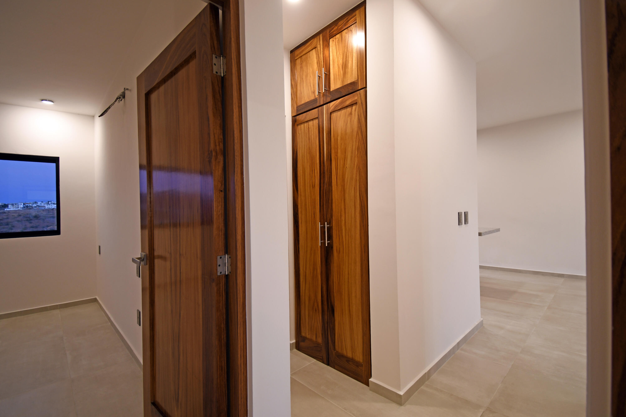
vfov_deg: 77.3
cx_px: 313
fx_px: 261
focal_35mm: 15
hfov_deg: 100.4
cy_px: 208
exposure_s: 1/10
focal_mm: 10
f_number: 4.5
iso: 200
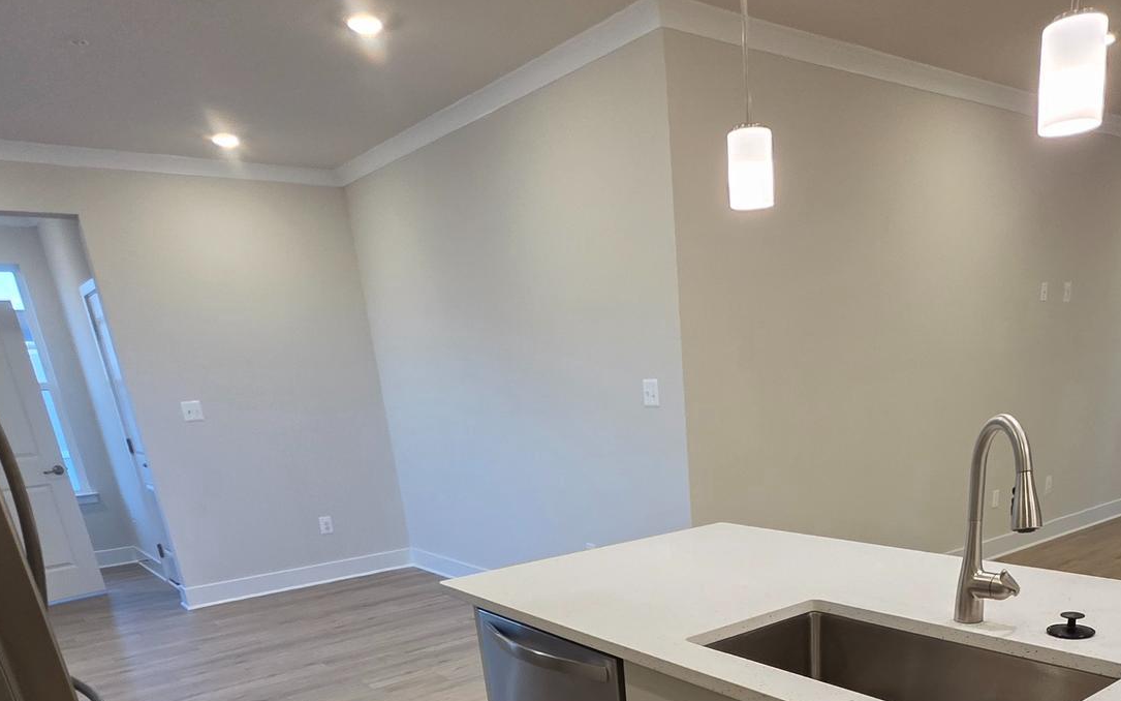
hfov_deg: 69.1
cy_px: 700
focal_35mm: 26
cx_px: 715
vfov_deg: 41.4
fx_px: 794
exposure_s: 1/120
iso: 250
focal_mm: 2.2
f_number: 1.9
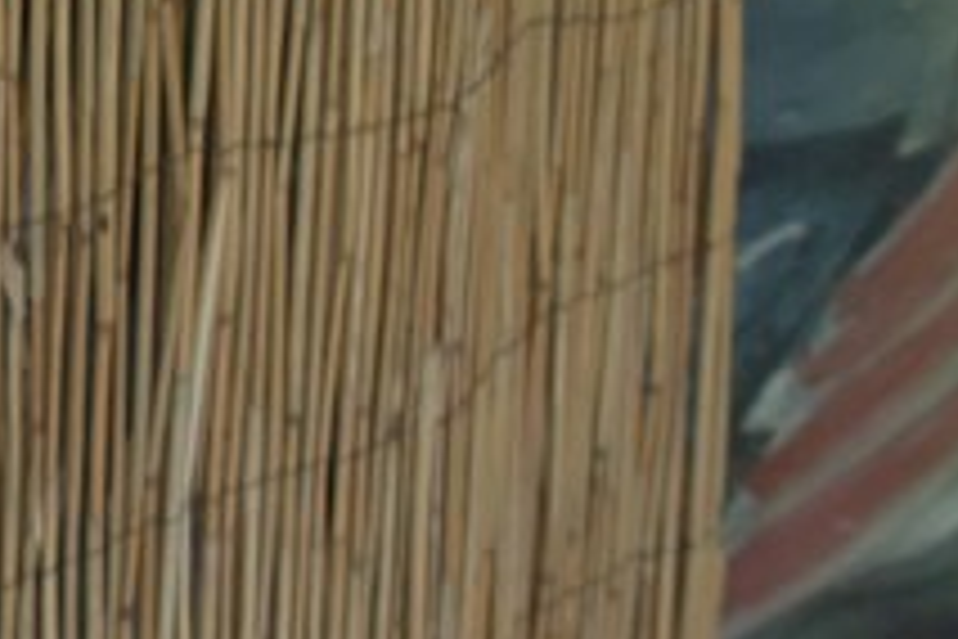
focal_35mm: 259
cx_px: -1633
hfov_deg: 7.3
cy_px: -421
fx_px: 6892
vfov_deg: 5.2
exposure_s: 1/15
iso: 1000
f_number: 5.6
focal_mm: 46
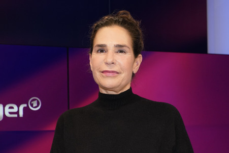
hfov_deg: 45.5
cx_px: 114
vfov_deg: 31.1
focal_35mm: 43
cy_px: 76
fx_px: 273
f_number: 5.6
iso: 2000
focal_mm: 43
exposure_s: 1/125
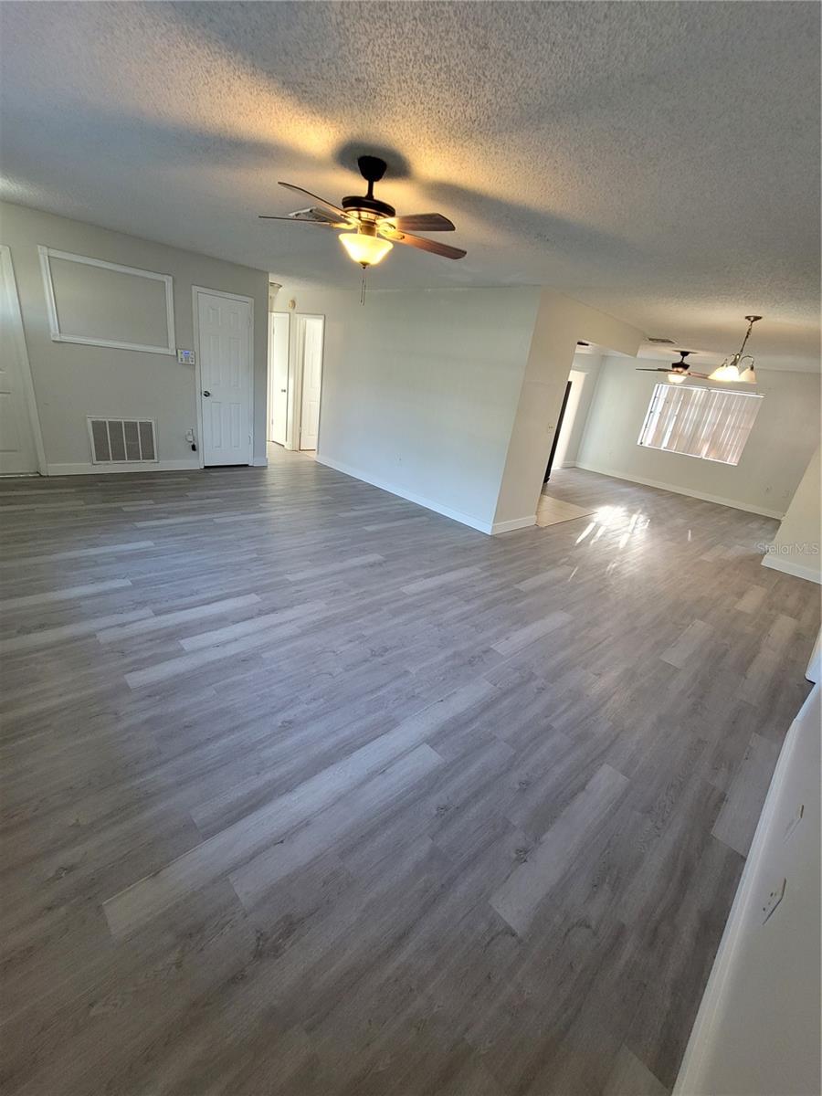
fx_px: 412
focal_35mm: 13
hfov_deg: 89.9
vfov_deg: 106.2
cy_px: 548
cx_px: 411
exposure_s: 1/60
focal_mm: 2.2
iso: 250
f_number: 2.2
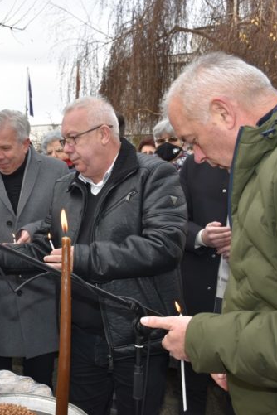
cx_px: 21
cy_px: 210
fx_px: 531
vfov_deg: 42.7
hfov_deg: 28.0
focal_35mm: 46
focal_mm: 20
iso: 100
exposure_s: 1/125
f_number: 5.6
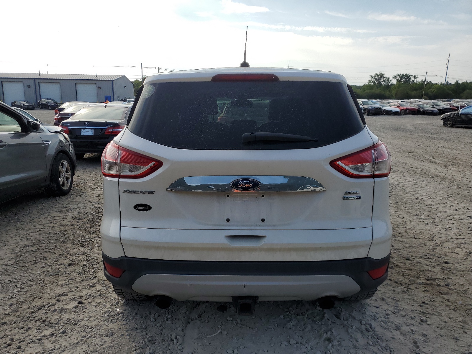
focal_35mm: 26
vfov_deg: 53.1
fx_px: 355
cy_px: 177
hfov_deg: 67.3
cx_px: 236
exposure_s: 1/3333
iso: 50
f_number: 1.5
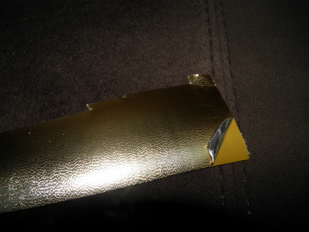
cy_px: 116
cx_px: 154
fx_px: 250
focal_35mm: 28
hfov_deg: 63.4
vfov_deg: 49.7
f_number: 8
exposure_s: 1/30
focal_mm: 4.9
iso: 100
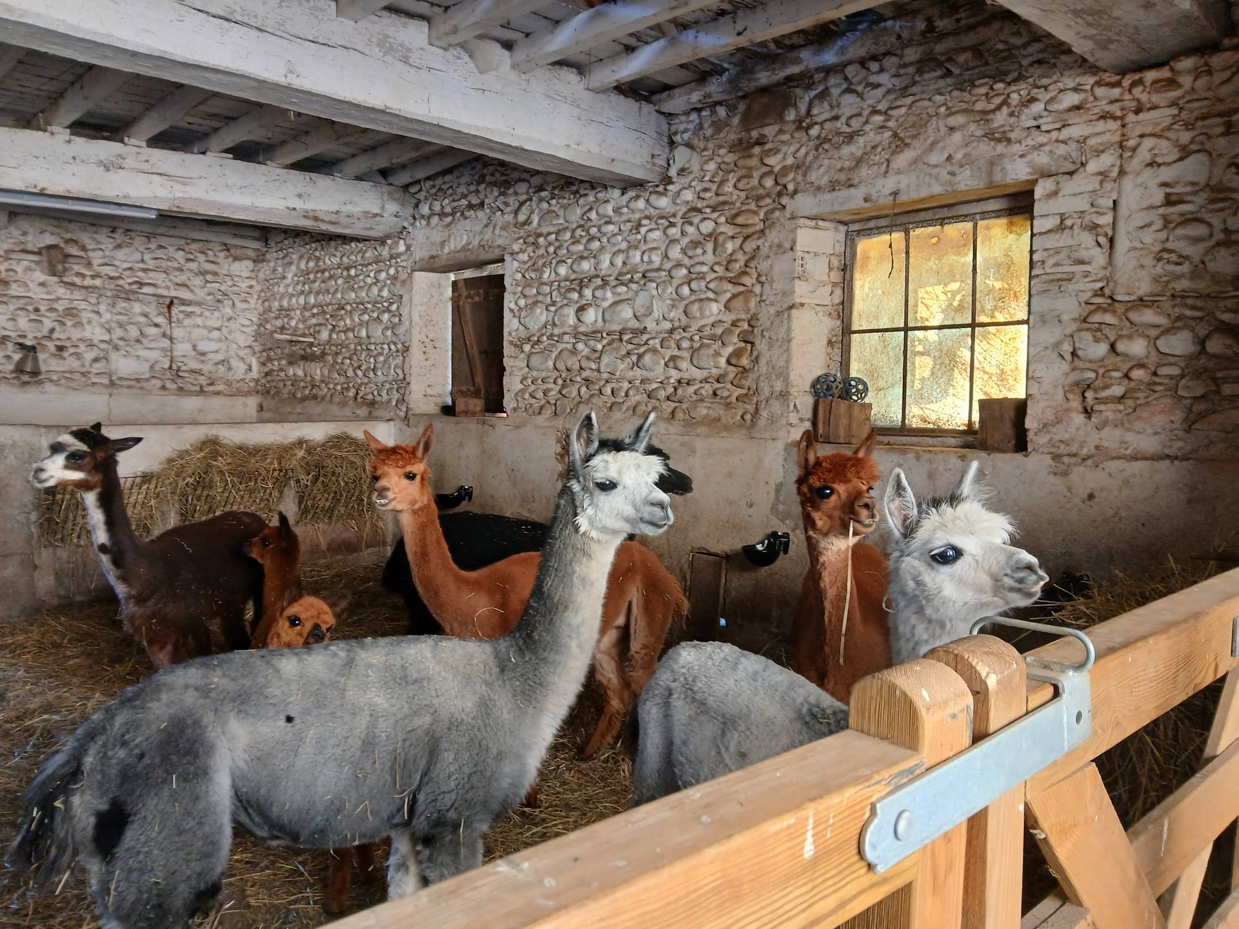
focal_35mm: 26
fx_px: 931
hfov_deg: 67.3
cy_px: 464
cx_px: 620
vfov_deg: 53.1
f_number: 1.8
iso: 100
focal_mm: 3.98
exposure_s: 1/50
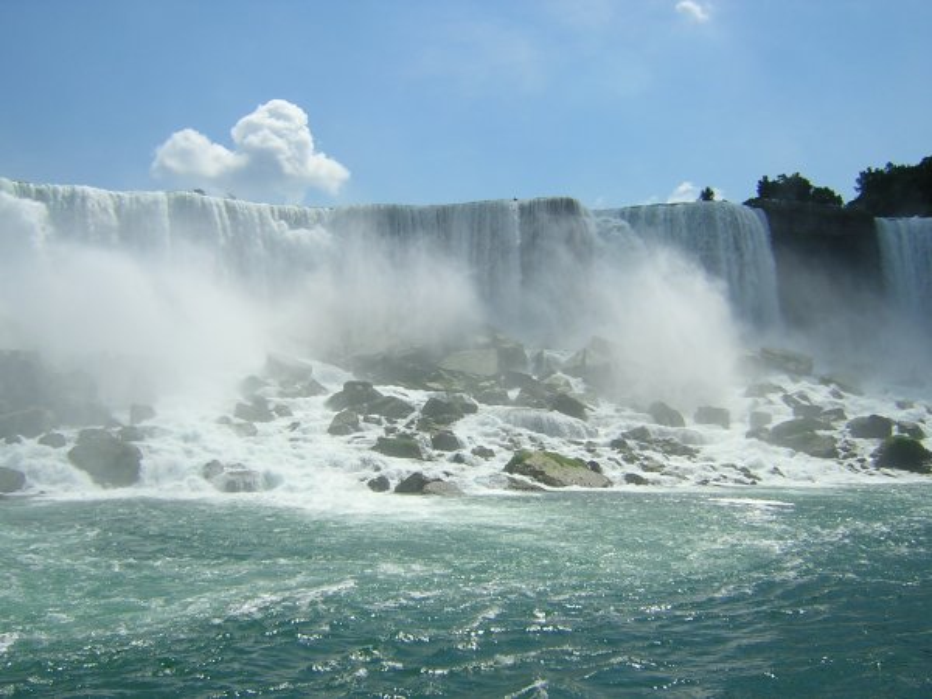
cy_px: 350
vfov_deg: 39.7
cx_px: 466
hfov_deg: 51.4
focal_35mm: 36
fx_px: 969
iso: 100
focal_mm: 4.7
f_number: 5.2
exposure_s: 1/774
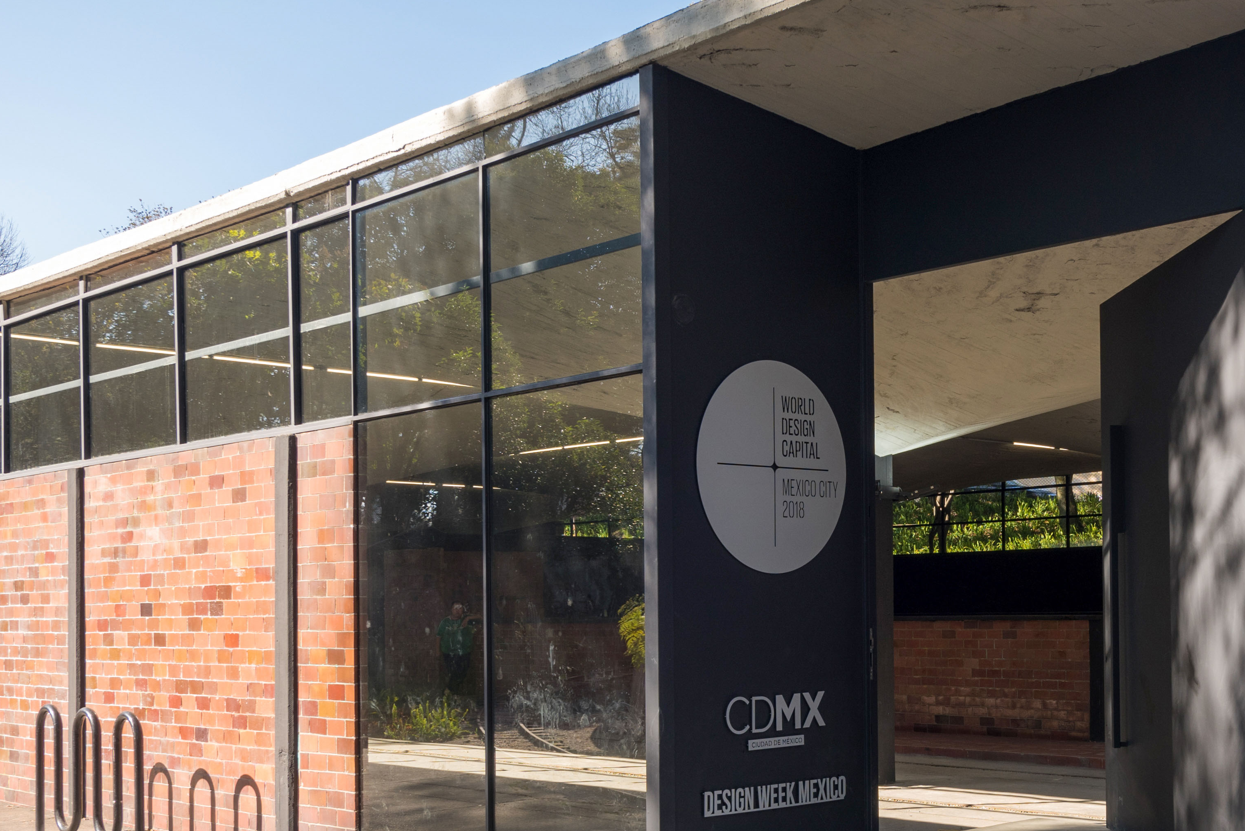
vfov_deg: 29.0
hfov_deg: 42.5
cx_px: 759
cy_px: 562
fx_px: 1591
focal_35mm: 46
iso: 100
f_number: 8
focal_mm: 19
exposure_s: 1/60
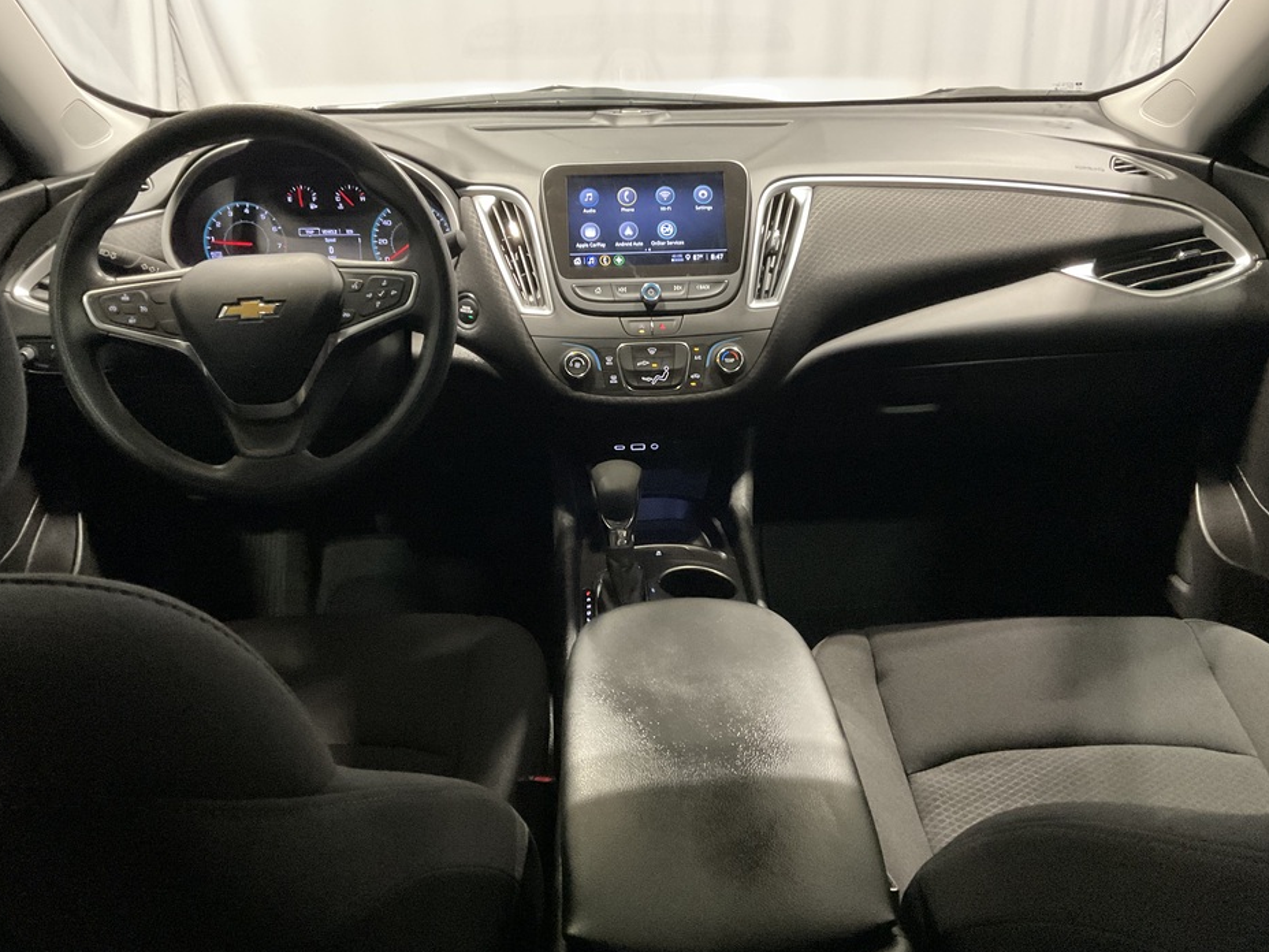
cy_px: 469
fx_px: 1100
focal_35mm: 30
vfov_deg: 46.8
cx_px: 650
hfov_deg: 60.0
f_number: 1.8
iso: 500
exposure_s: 1/30
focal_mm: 3
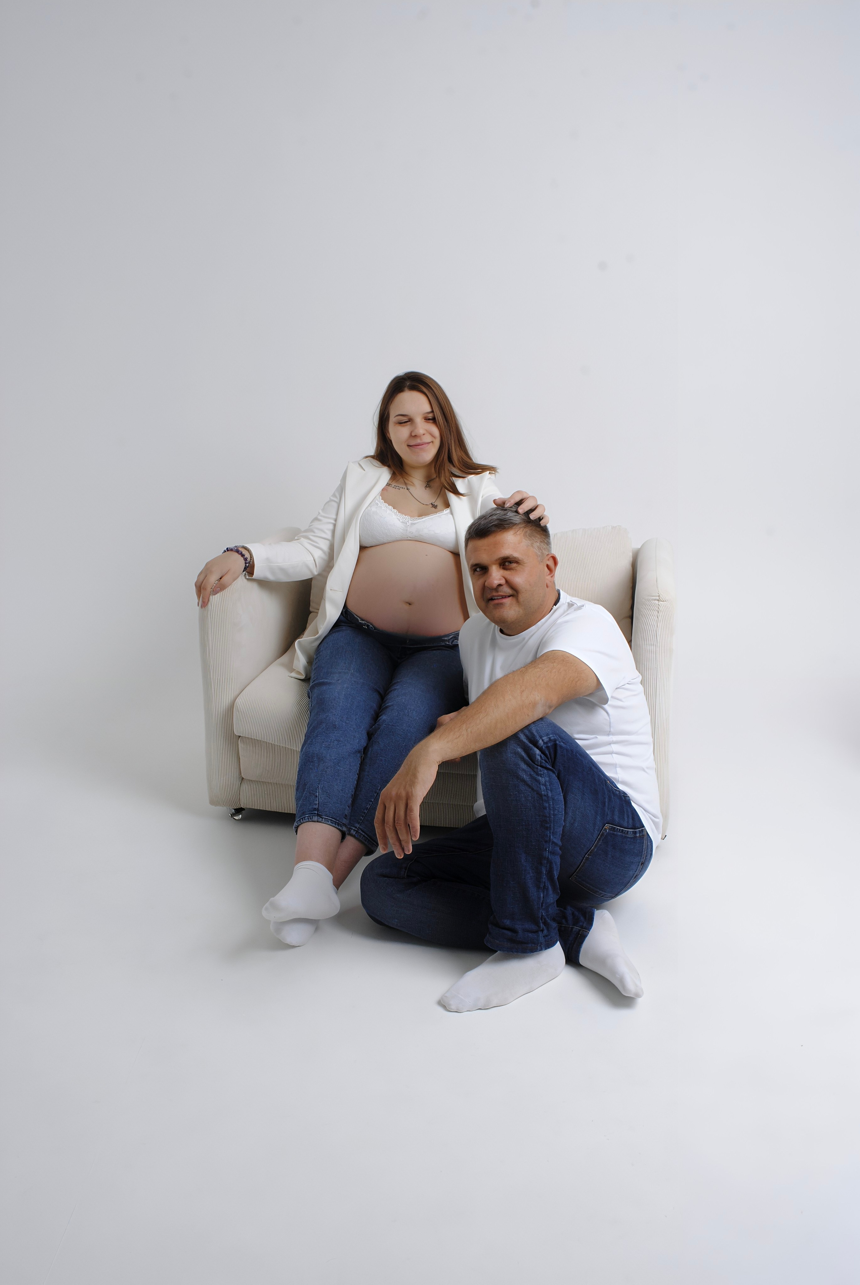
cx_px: 430
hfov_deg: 40.1
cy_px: 642
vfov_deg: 57.2
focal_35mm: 33
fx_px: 1180
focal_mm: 22
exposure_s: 1/80
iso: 400
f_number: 13
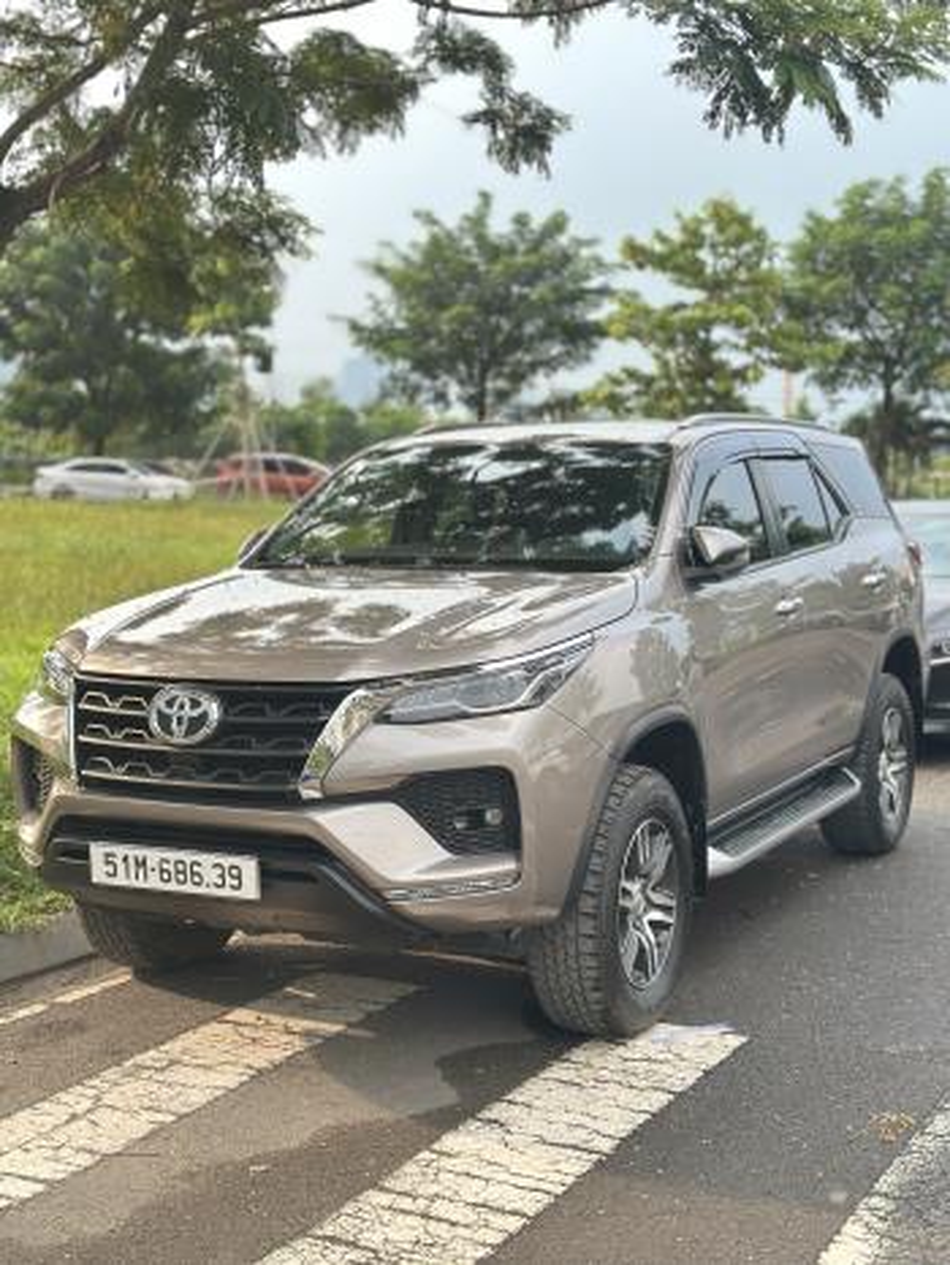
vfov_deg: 39.6
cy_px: 632
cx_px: 475
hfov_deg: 30.3
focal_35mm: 48
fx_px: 1755
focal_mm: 6.86
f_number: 1.78
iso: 80
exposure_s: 1/484
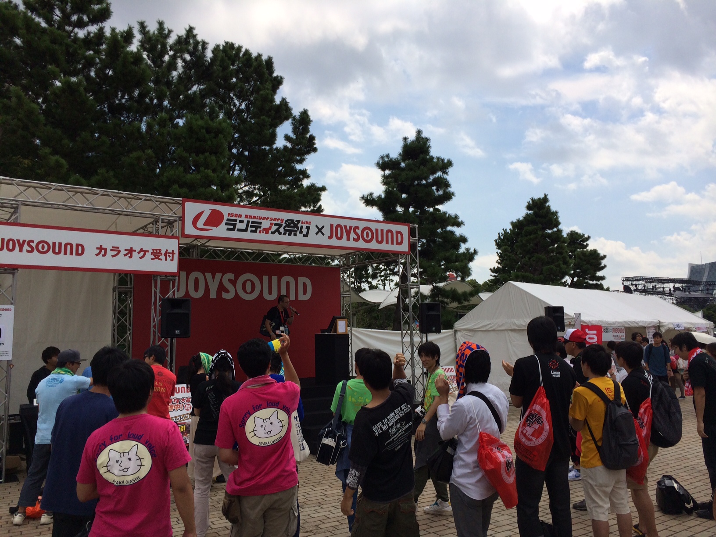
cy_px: 268
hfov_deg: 60.0
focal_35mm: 30
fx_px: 621
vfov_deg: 46.8
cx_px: 358
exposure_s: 1/4115
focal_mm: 4.12
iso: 32
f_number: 2.2
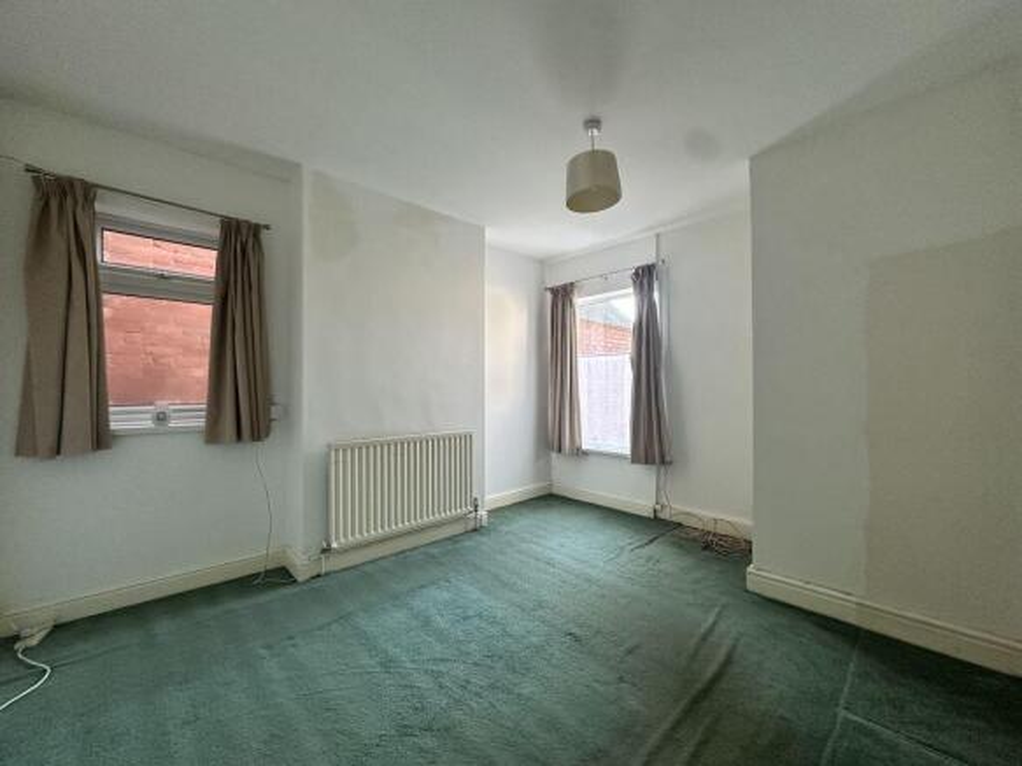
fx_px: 413
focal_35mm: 14
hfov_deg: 102.1
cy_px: 383
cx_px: 511
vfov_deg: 85.7
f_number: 2.2
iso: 250
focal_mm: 2.22
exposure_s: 1/99
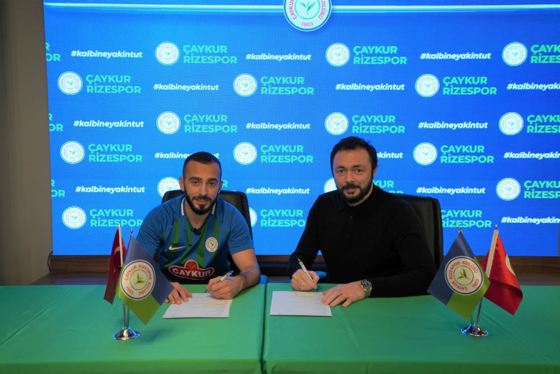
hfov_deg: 54.4
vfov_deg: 37.9
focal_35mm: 35
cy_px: 187
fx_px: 544
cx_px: 280
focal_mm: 35
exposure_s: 1/160
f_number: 4
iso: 1000
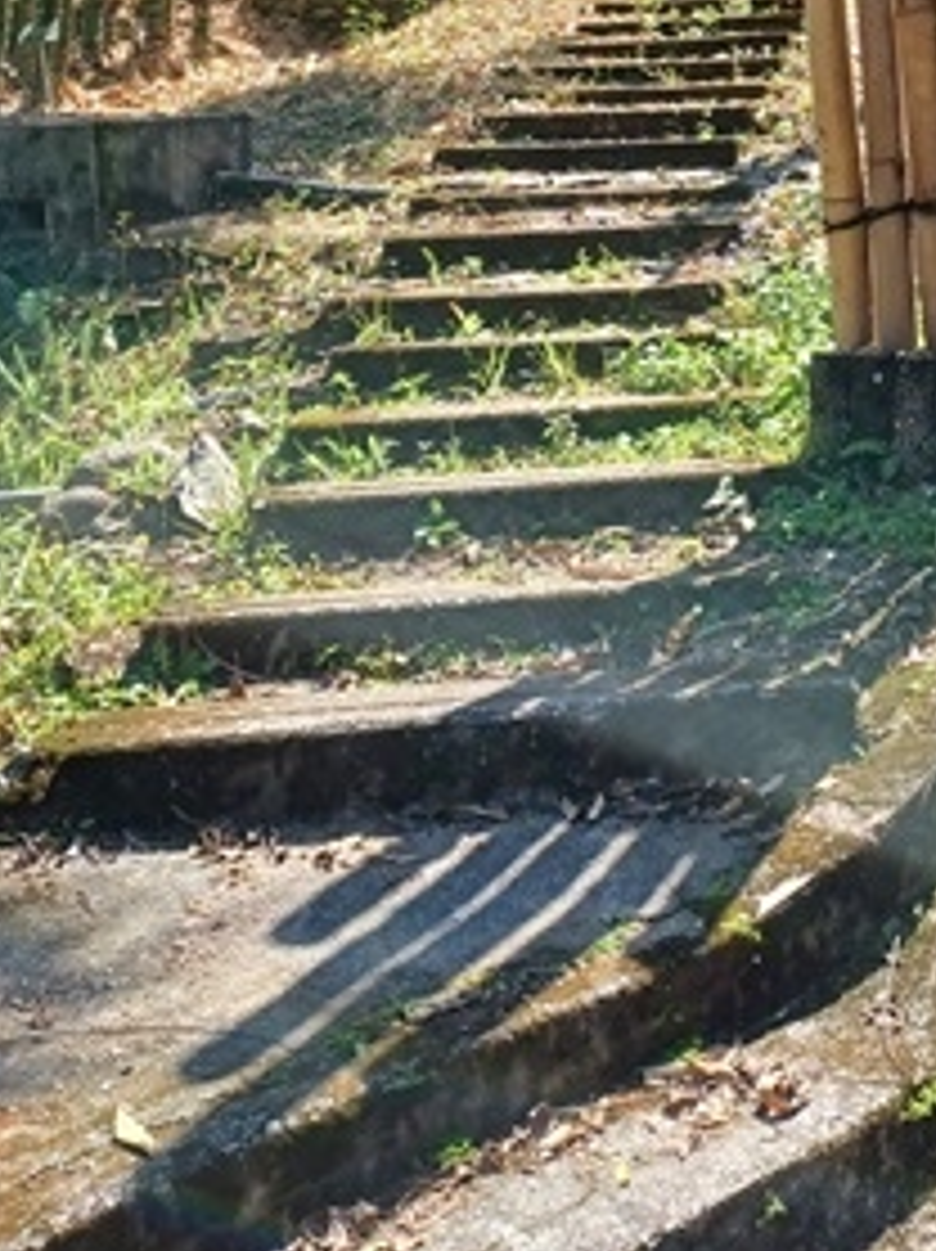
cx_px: 670
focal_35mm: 54
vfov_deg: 33.0
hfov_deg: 26.7
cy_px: 40
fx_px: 1950
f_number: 1.8
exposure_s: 1/173
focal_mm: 4.6
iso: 32
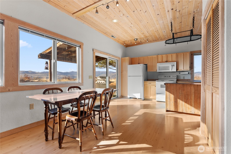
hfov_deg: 98.1
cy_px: 77
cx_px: 116
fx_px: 100
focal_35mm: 16
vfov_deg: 75.2
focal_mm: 15.6
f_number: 3.5
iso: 400
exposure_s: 1/125
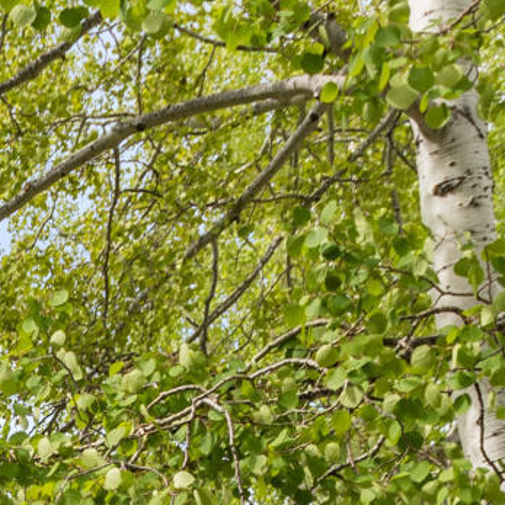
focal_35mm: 125
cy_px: 1141
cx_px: -508
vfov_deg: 11.8
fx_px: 2063
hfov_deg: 12.3
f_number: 7.1
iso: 100
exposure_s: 1/125
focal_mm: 17
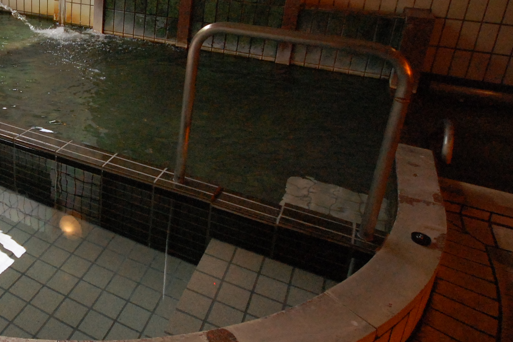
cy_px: 88
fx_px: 456
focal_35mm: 32
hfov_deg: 53.5
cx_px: 79
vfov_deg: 40.0
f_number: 4
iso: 1600
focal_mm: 10
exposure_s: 1/800
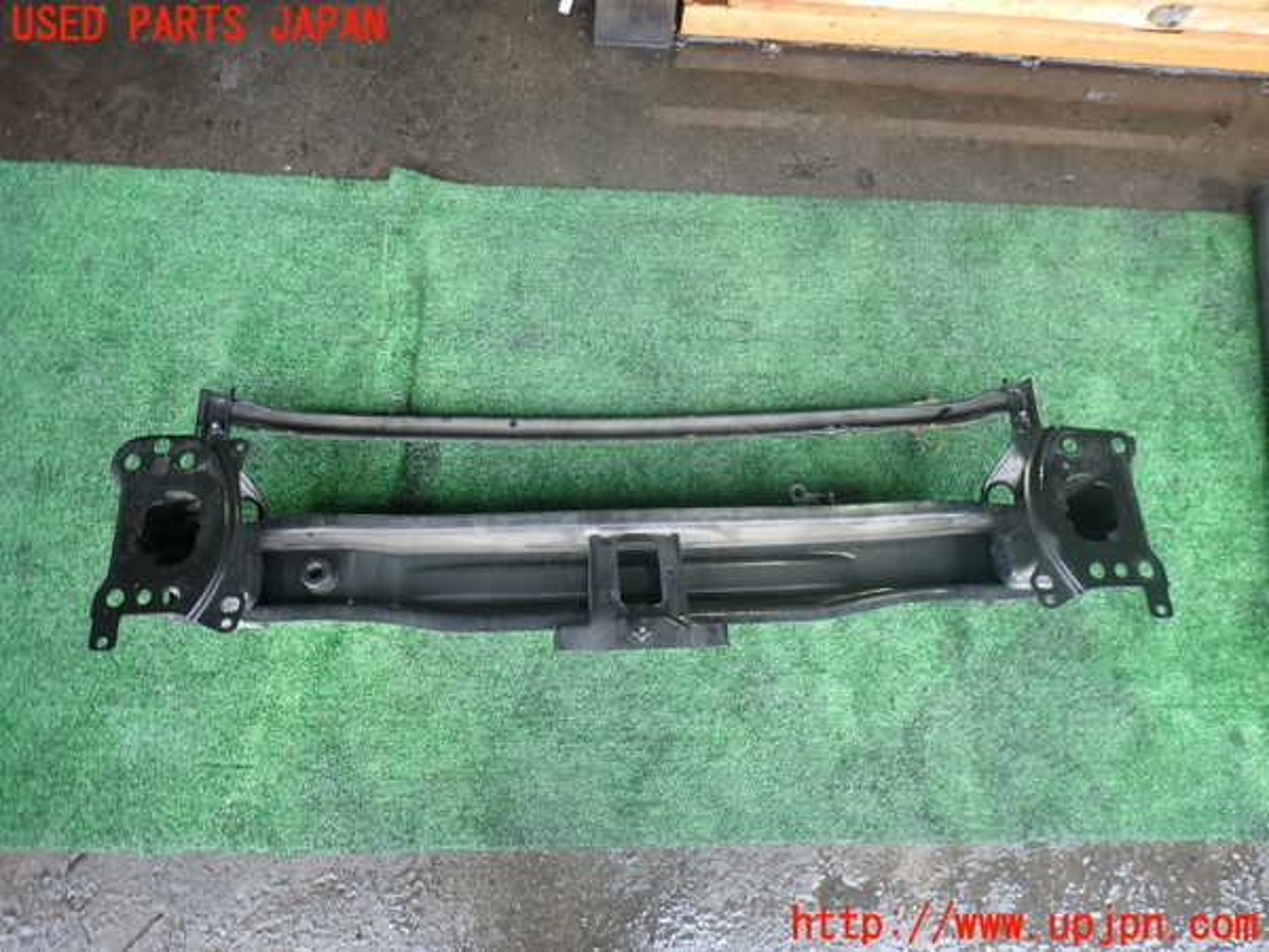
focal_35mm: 25
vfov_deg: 54.9
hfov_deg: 69.4
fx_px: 916
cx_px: 634
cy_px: 476
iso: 160
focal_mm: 4.5
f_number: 2
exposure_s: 1/125
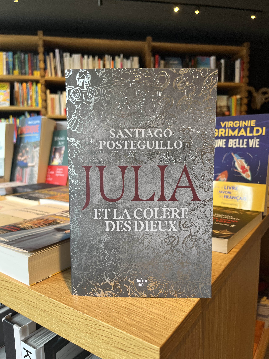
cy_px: 180
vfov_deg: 67.3
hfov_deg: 53.1
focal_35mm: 26
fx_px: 269
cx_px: 134
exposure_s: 1/121
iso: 64
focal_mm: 5.1
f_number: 1.6
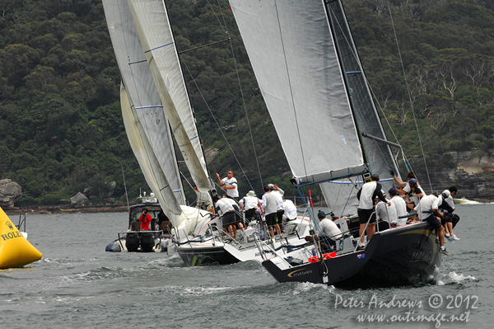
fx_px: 4113
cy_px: 164
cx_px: 247
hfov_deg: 6.9
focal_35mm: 300
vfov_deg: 4.6
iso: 400
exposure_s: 1/1000
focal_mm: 200
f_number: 6.7
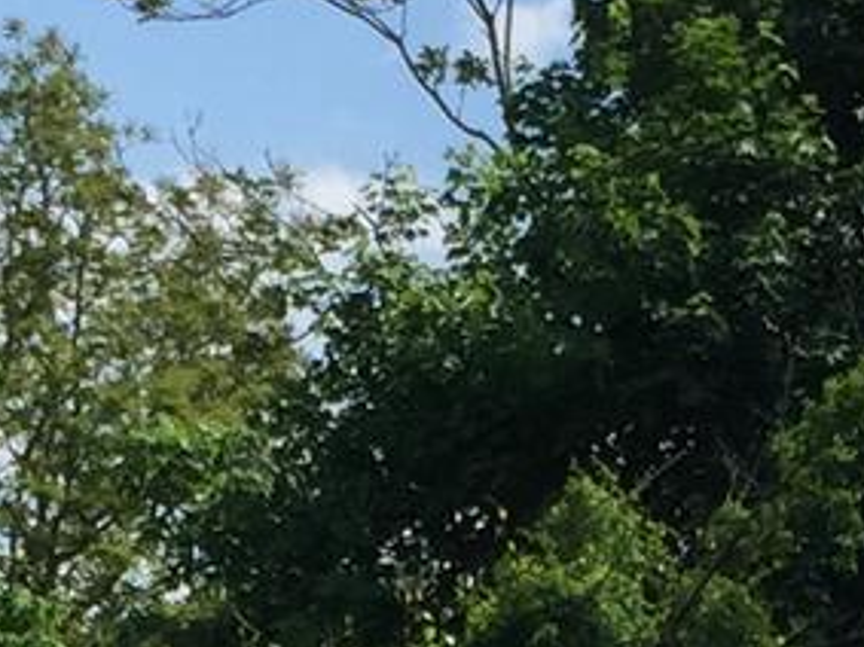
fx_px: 5239
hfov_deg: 9.4
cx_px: 369
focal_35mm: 210
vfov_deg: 6.6
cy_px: 1776
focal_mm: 4.15
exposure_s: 1/1980
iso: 32
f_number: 2.2
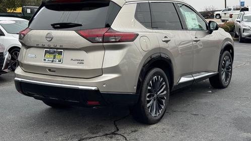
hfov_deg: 39.2
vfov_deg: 22.6
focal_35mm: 53
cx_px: 127
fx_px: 353
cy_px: 58
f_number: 1.78
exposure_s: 1/747
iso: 64
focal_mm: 6.76
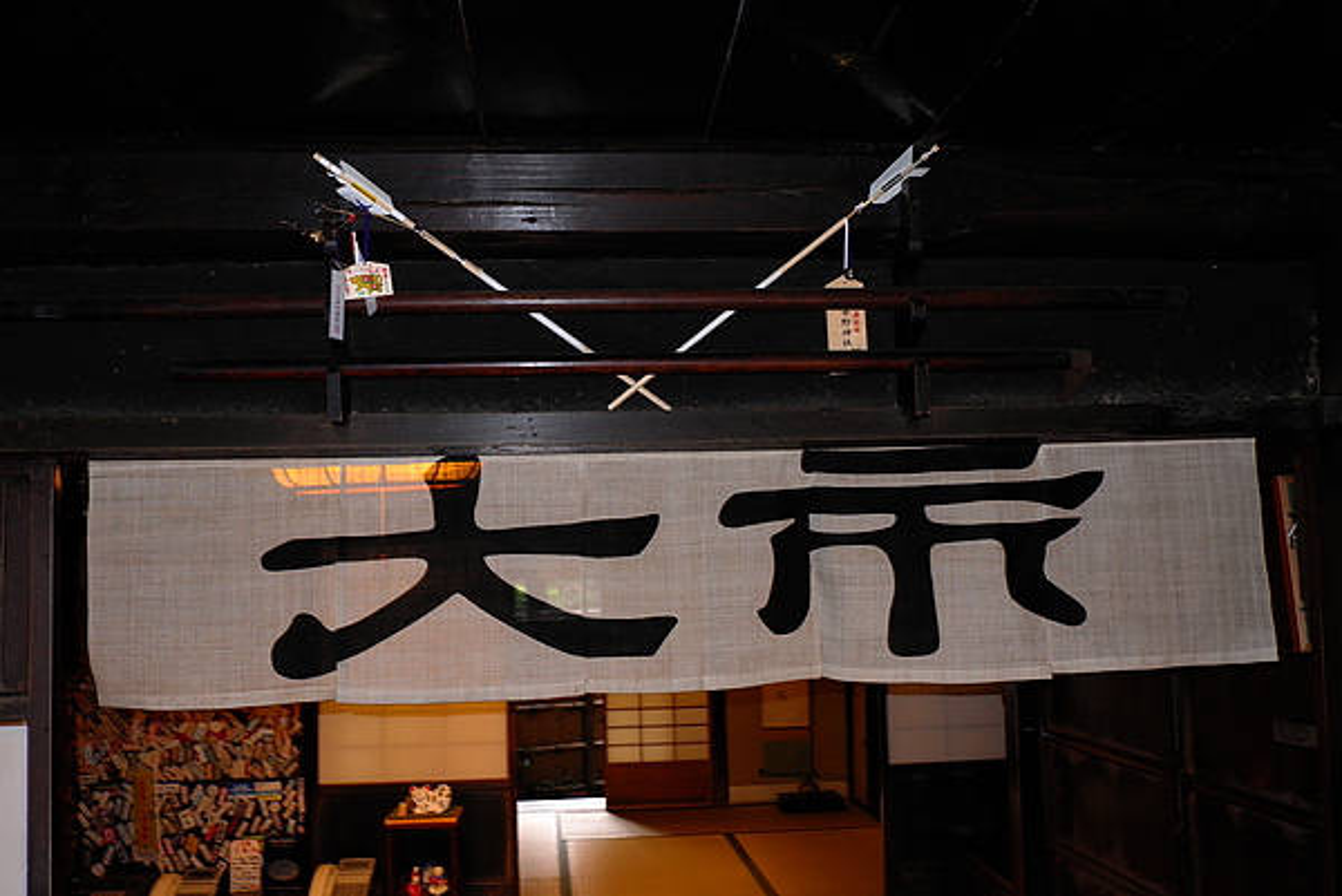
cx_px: 671
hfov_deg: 54.4
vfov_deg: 37.9
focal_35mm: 35
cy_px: 448
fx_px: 1306
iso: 1600
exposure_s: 1/30
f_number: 8
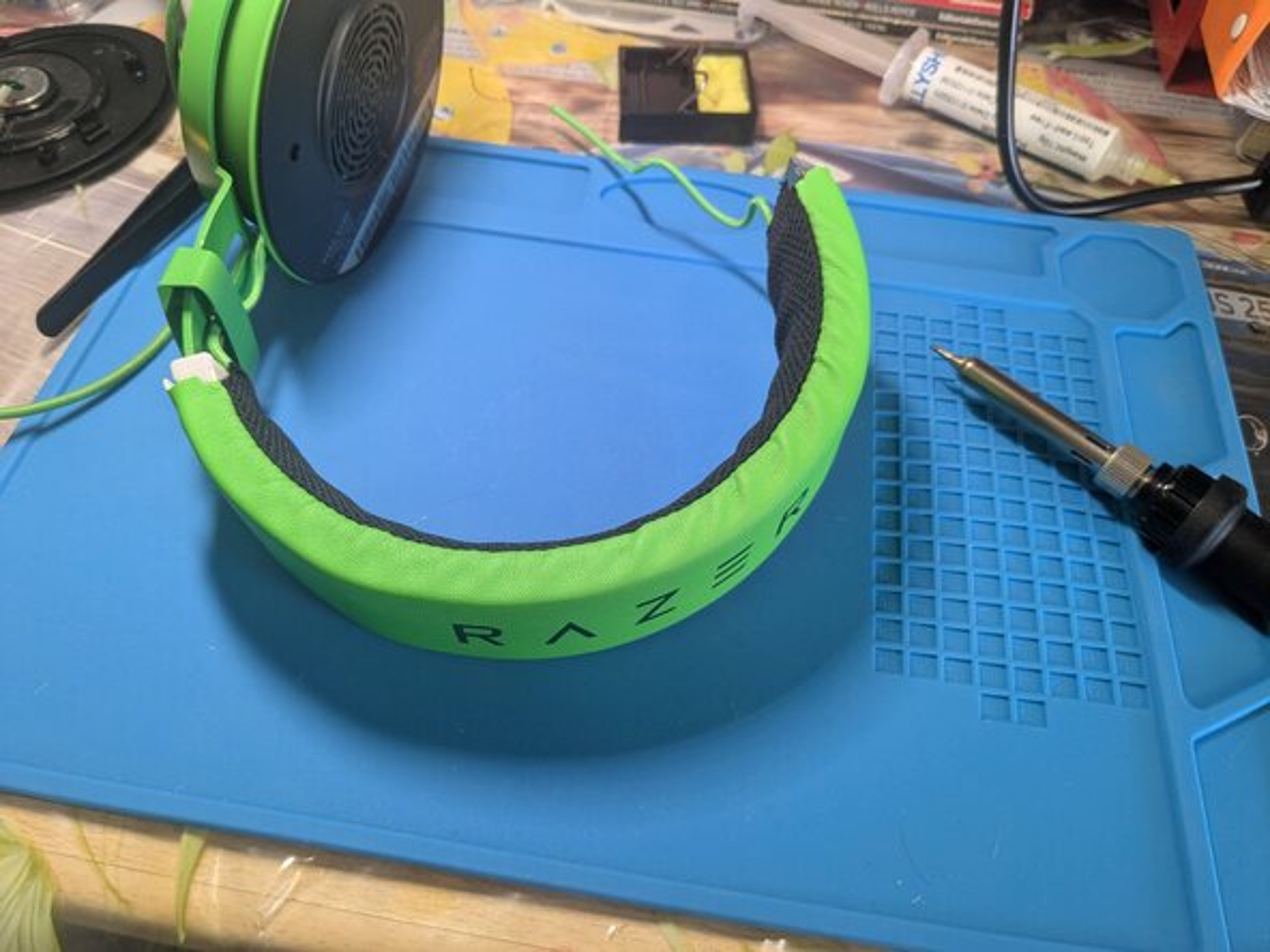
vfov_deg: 51.4
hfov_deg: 65.3
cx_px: 635
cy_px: 476
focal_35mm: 27
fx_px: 991
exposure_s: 1/50
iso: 68
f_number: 1.73
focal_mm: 4.38
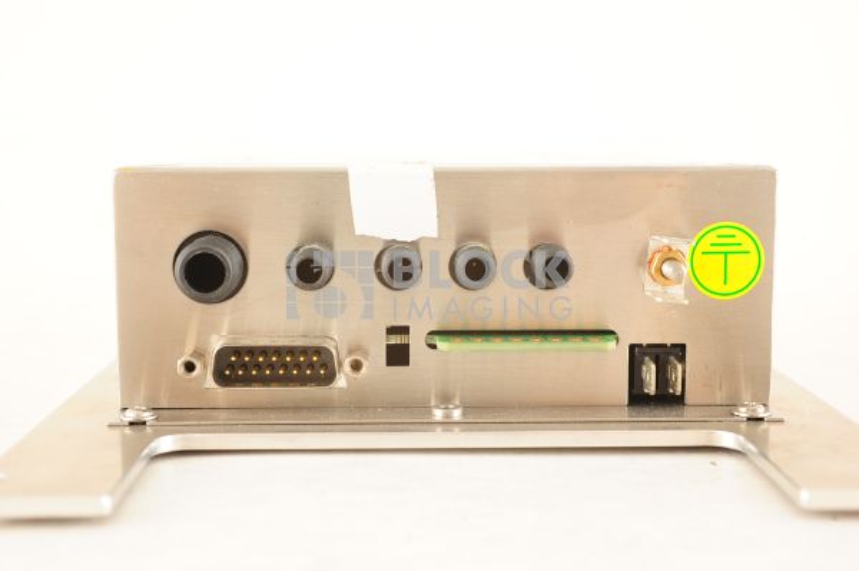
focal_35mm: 50
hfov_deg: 39.6
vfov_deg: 26.9
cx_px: 430
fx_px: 1192
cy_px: 286
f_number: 9
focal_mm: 50
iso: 1600
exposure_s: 1/125
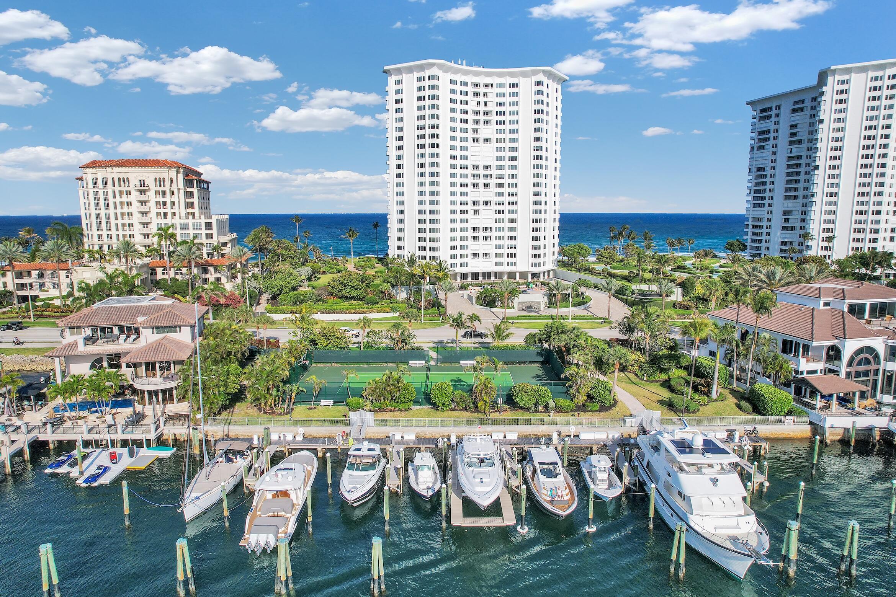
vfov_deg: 57.2
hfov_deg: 78.6
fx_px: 548
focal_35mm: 22
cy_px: 298
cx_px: 448
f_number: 2.8
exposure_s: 1/4000
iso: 140
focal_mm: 8.38
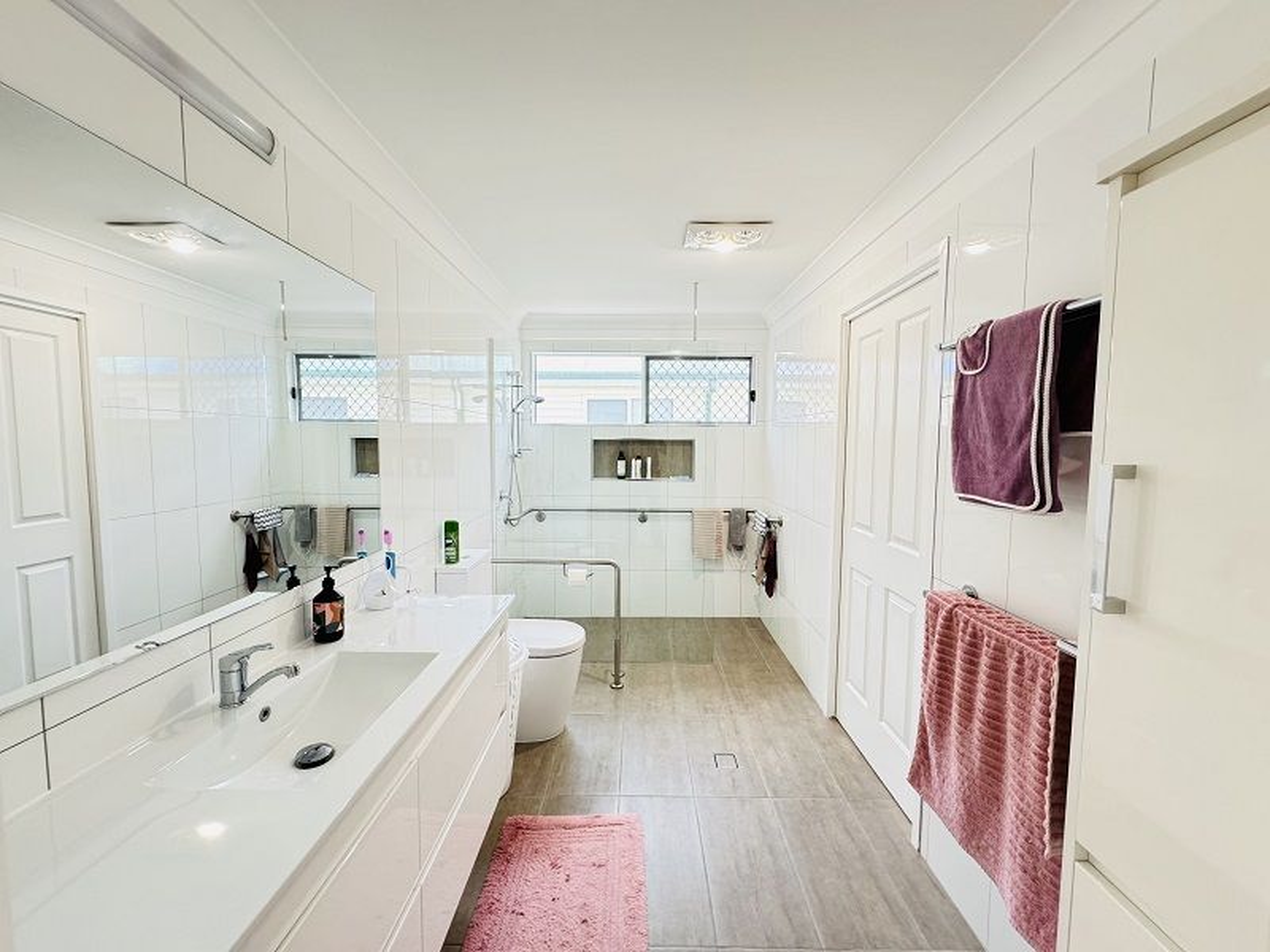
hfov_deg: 102.1
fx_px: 514
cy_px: 476
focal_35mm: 14
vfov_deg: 85.7
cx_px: 635
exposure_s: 1/50
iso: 320
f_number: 2.2
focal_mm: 2.22
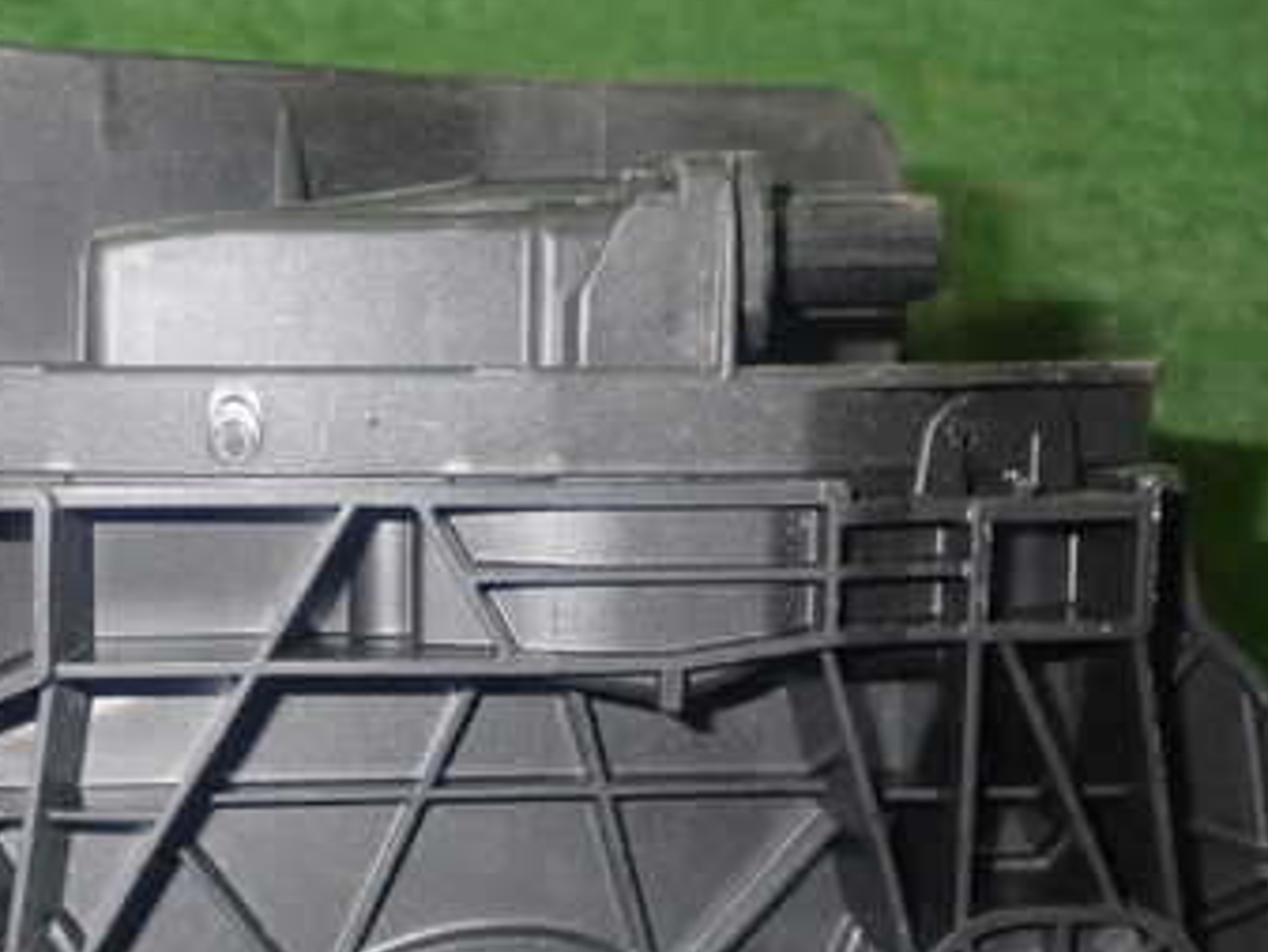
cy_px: 696
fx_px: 2089
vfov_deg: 25.4
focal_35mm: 57
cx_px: 320
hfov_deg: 33.1
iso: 800
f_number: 7.1
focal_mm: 5.79
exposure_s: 1/30
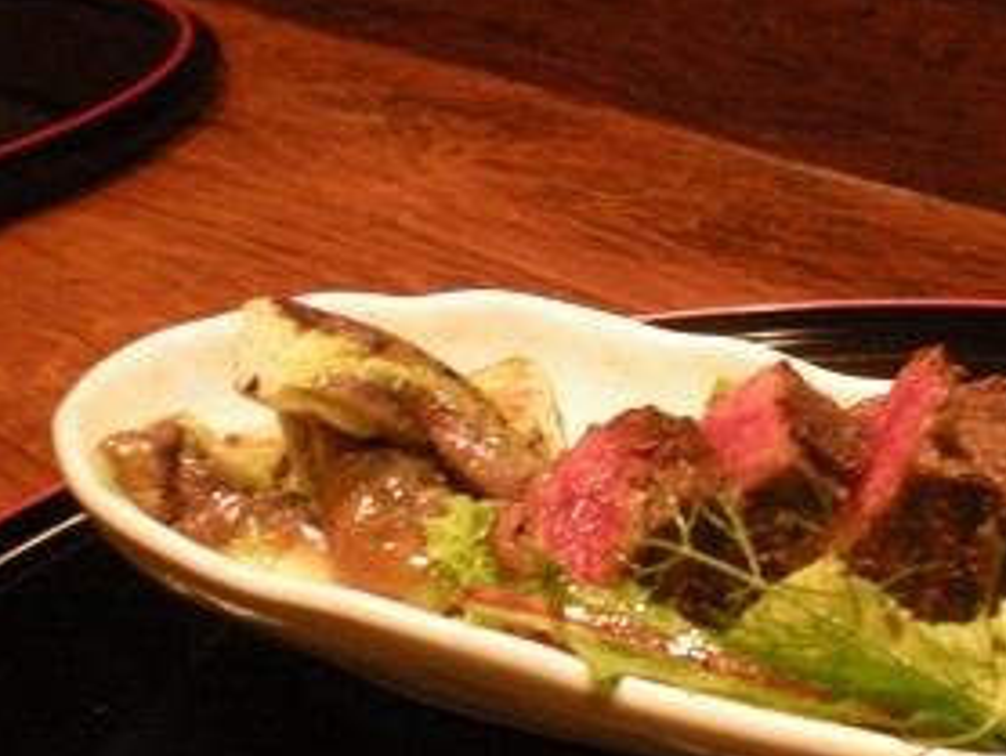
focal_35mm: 63
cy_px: 438
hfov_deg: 30.4
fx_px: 1832
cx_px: 682
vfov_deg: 23.3
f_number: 3.1
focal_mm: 6.3
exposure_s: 1/5.9
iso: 400
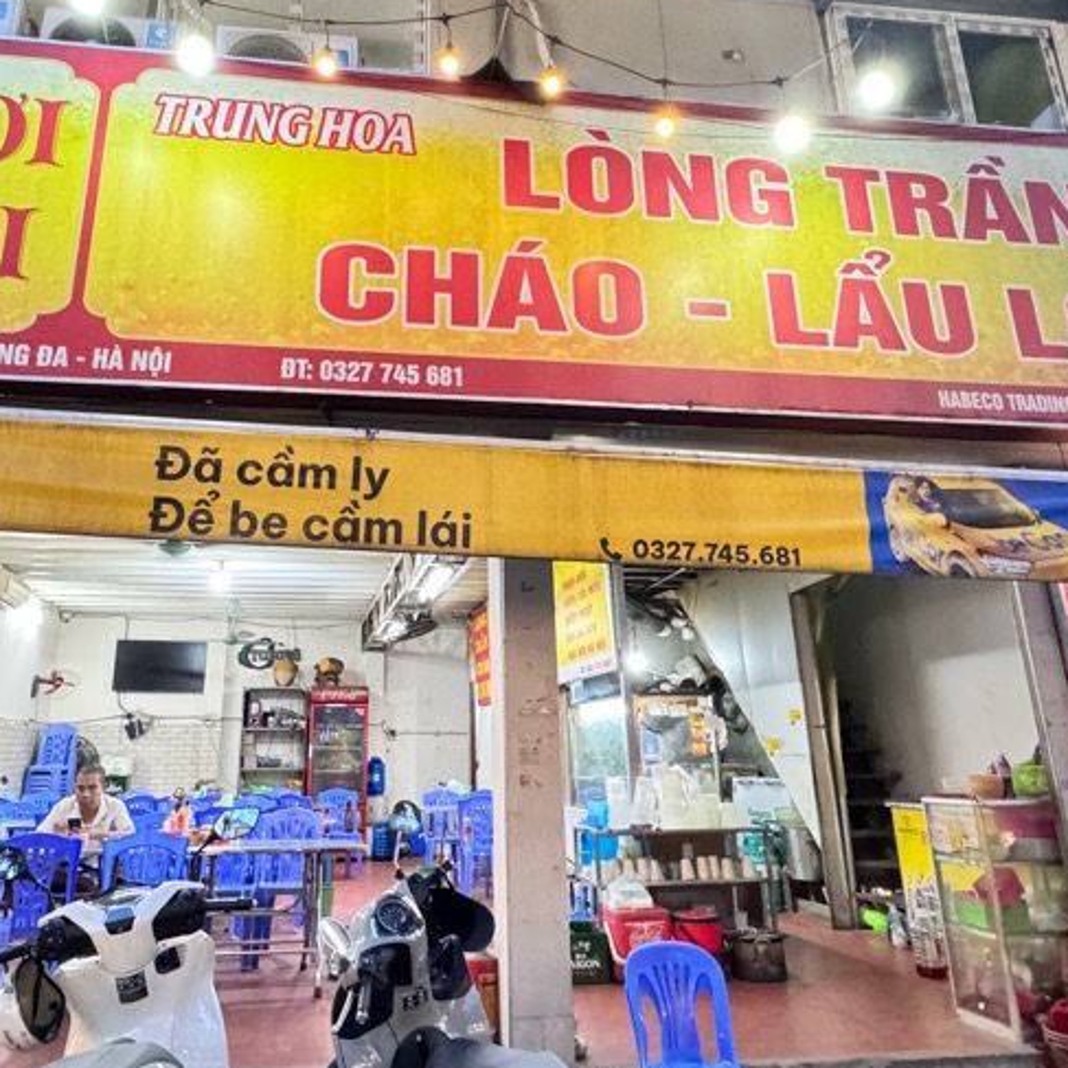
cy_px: 469
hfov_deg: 60.6
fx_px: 908
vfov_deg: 60.8
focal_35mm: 26
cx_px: 452
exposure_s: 1/50
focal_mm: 2.22
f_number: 2.2
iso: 1000
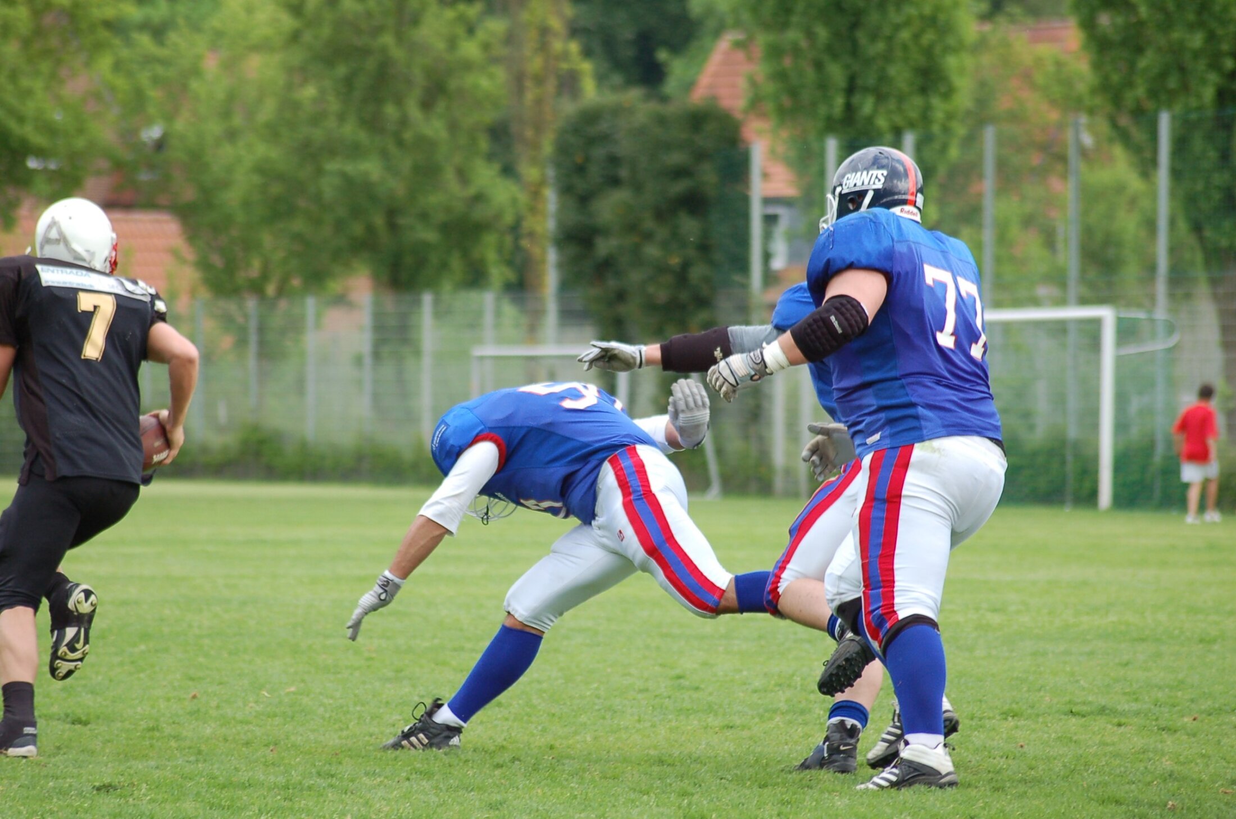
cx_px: 618
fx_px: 7710
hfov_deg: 9.2
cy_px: 410
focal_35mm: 225
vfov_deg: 6.1
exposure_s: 1/500
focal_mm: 150
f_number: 4.5
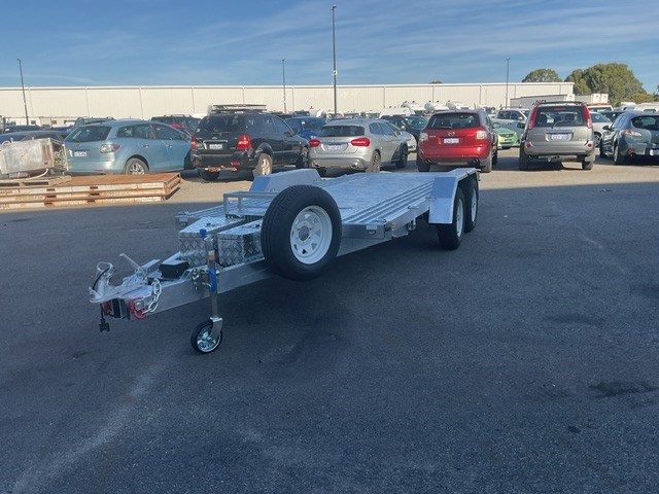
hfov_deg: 61.7
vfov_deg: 48.2
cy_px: 247
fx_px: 552
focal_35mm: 29
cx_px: 330
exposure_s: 1/1342
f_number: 1.8
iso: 16
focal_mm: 3
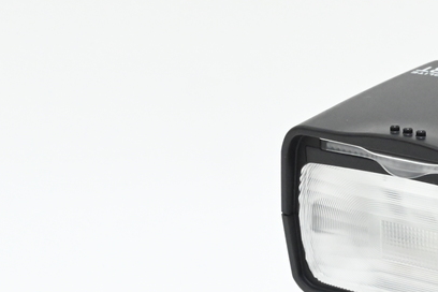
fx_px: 1788
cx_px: 491
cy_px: 362
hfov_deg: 13.7
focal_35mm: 147
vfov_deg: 9.2
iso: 7200
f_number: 16
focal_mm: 50
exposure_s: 1/50
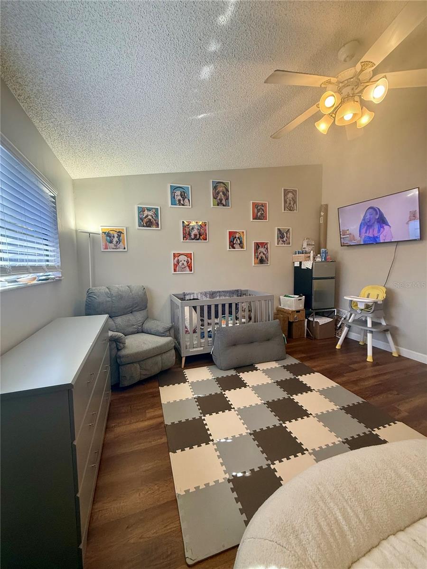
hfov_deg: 85.7
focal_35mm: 14
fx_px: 230
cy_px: 284
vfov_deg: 102.1
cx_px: 214
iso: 250
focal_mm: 2.22
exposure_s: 1/105
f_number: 2.2
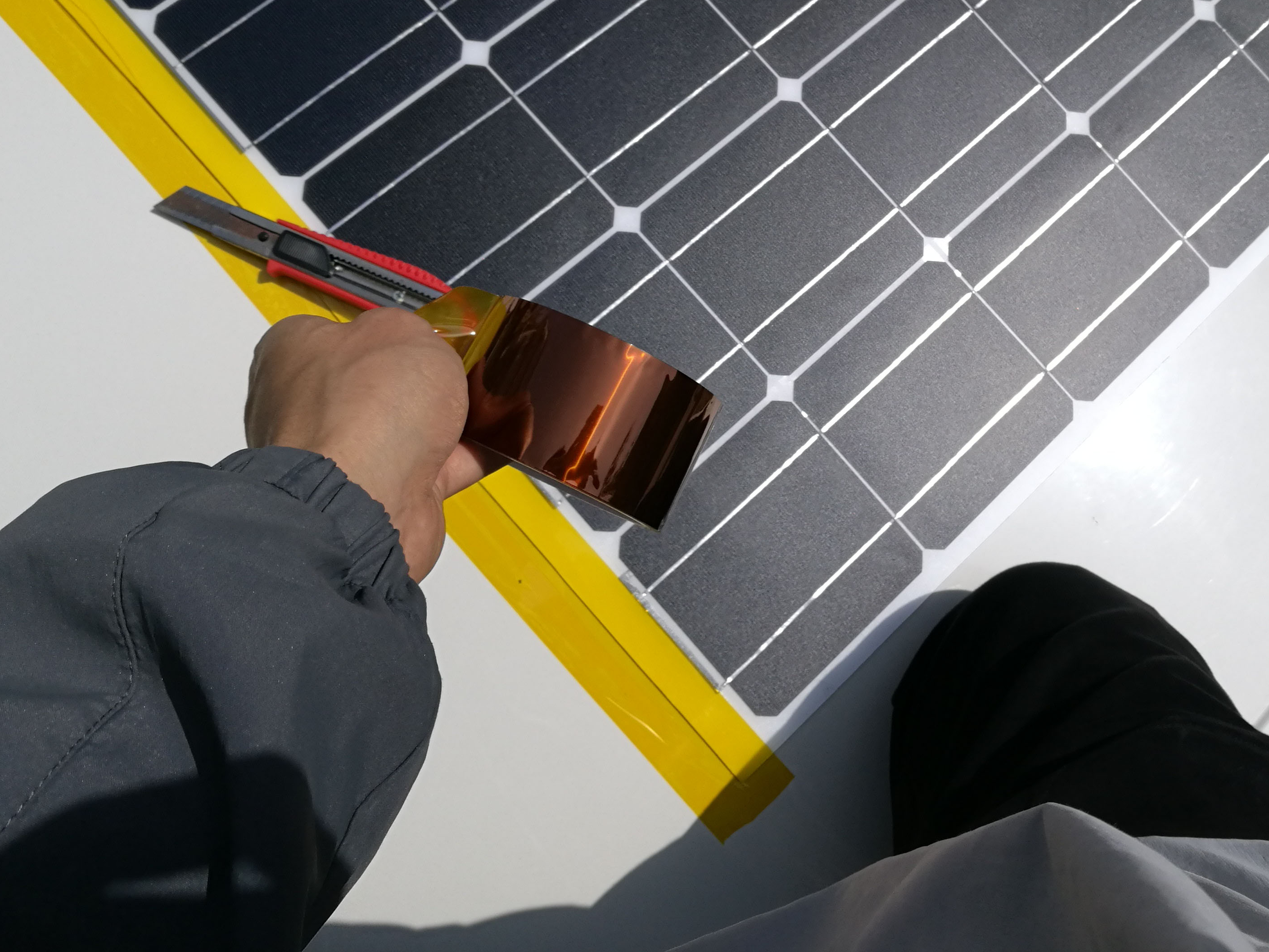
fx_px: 1393
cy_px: 286
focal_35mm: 38
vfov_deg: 37.2
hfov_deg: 48.3
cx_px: 826
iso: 50
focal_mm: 4.5
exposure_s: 1/2625
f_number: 2.2
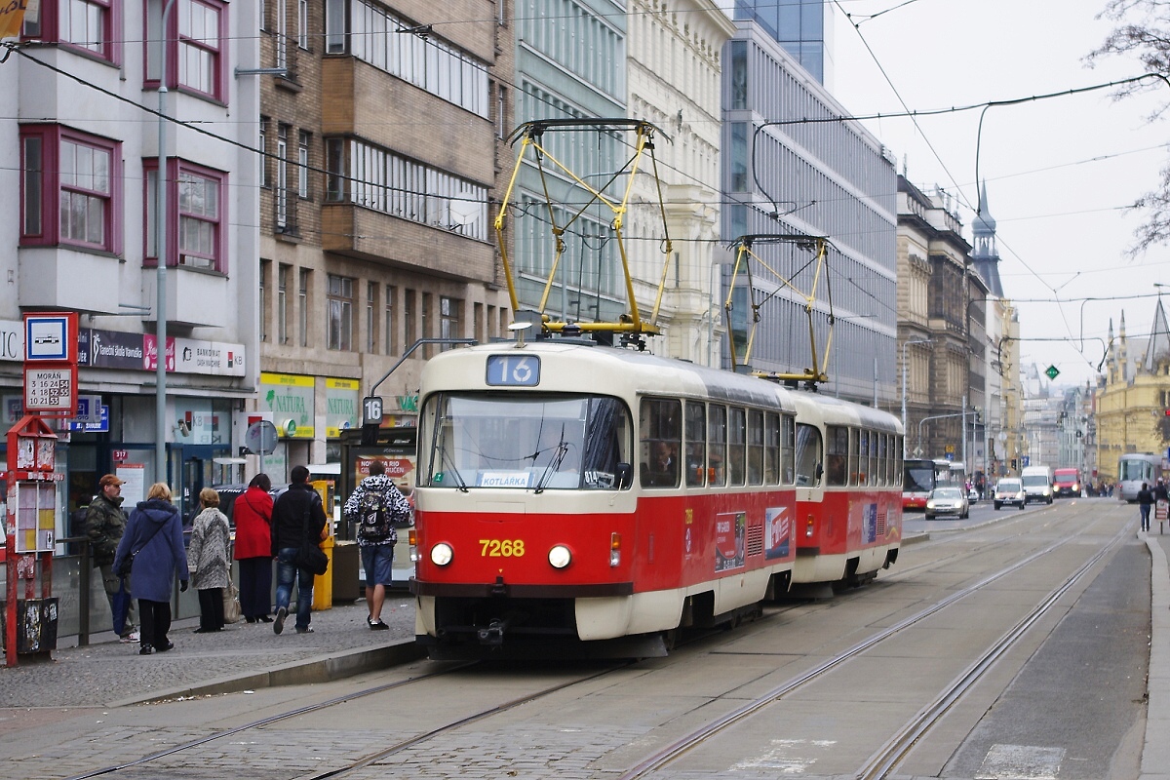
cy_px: 390
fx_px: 2437
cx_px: 585
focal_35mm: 75
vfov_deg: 18.2
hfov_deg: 27.0
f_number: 5.6
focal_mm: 50
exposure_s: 1/160
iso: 200
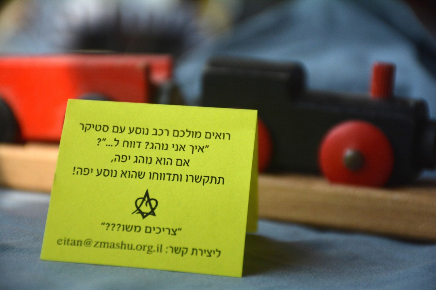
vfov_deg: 6.5
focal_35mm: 210
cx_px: 218
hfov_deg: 9.8
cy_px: 145
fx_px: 2543
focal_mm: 140
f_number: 5.6
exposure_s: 1/1600
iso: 1000
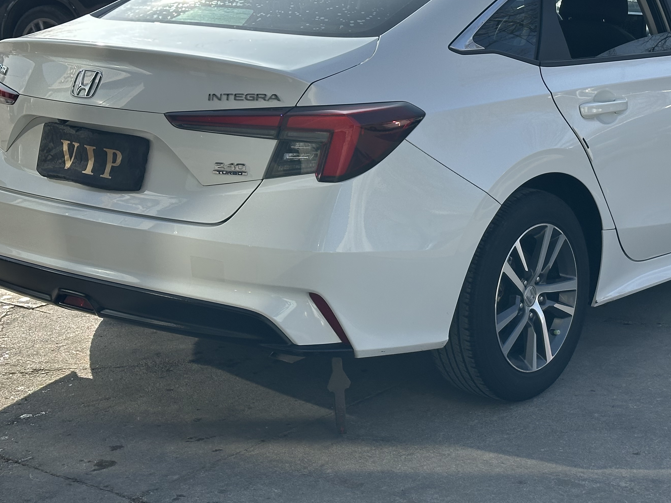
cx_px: 434
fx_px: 1415
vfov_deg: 20.1
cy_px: 156
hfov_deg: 26.6
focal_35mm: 73
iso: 64
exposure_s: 1/3257
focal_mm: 6.86
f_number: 1.78
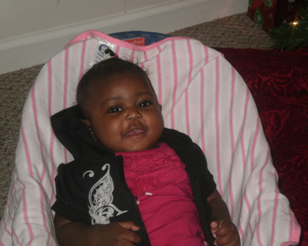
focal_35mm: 104
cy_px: 122
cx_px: 165
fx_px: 948
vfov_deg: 14.8
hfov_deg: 18.5
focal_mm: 17.3
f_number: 5.7
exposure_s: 1/60
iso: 125
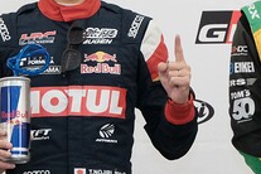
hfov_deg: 12.3
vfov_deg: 8.2
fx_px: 1211
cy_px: 100
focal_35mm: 167
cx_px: 63
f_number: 5.6
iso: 2500
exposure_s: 1/180
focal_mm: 32.3
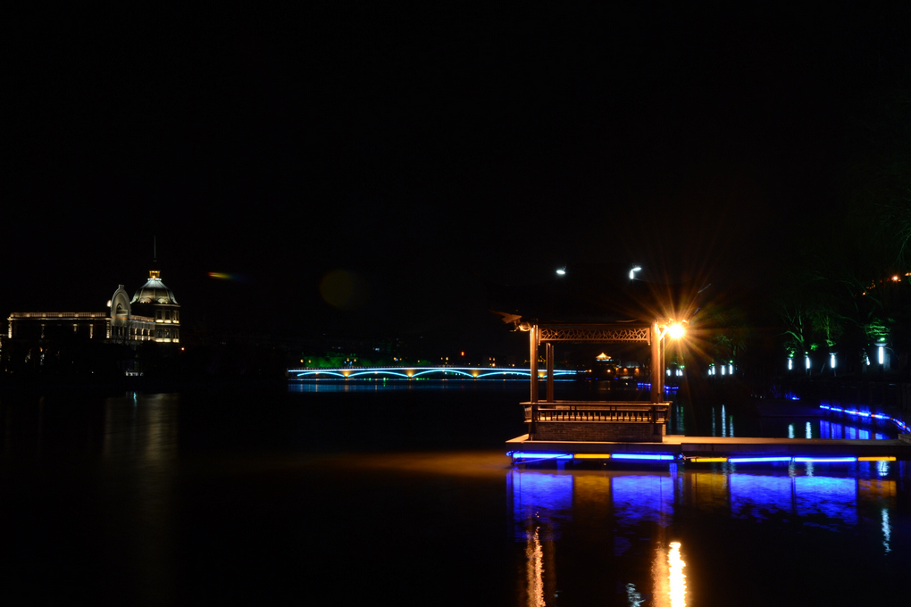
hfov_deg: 43.6
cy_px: 304
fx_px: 1139
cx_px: 456
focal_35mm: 45
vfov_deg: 29.9
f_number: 18
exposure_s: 6
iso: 100
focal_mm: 30
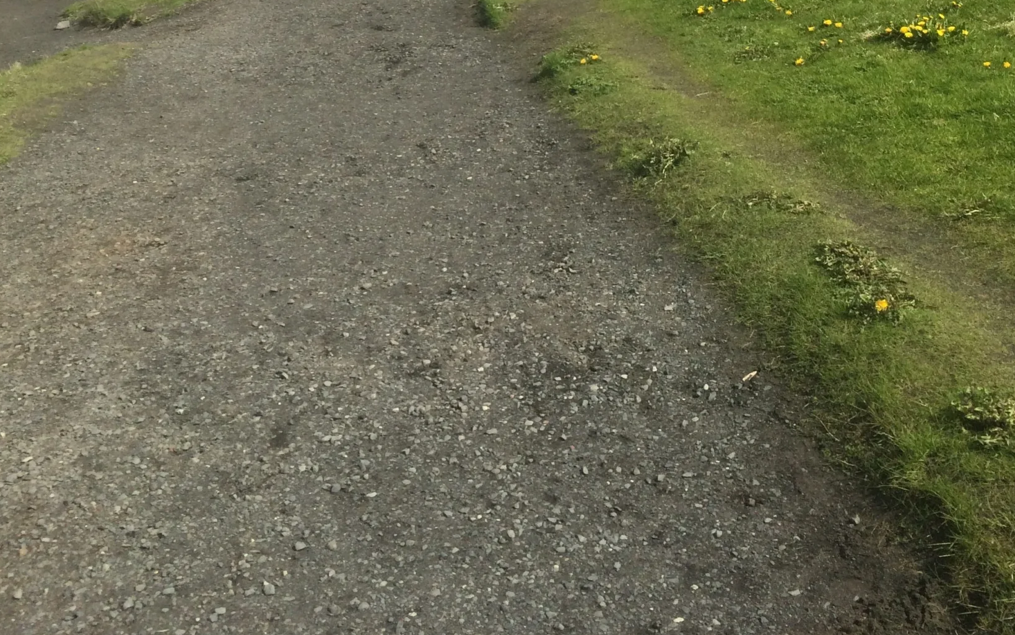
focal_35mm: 48
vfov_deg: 24.2
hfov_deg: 41.7
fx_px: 1328
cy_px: -145
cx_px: 585
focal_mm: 4.15
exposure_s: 1/2053
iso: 32
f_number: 2.2
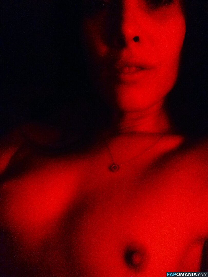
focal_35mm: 35
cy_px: 138
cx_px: 104
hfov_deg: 40.7
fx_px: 280
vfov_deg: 52.6
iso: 1000
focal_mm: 2.18
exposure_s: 1/15
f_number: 2.4
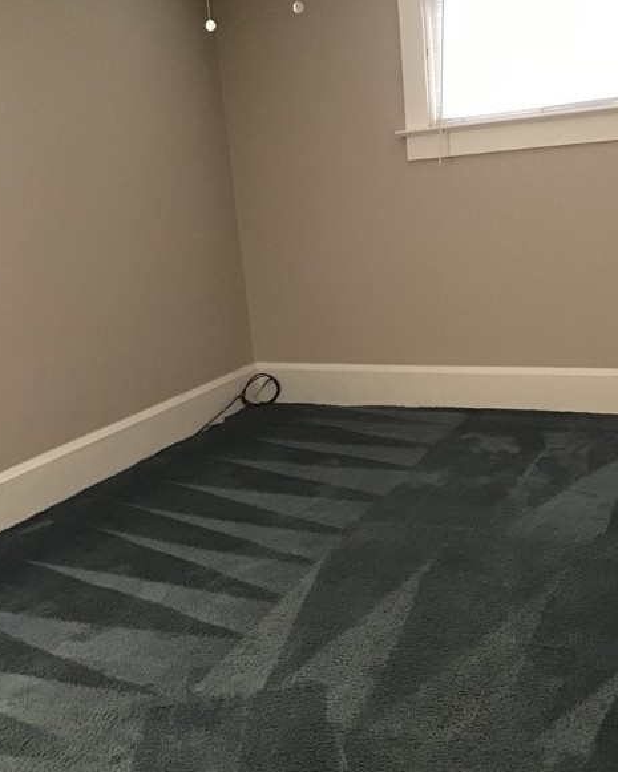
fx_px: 914
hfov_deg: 37.3
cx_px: 299
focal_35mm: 40
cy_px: 400
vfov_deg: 45.8
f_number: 2.4
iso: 200
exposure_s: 1/24
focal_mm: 3.3
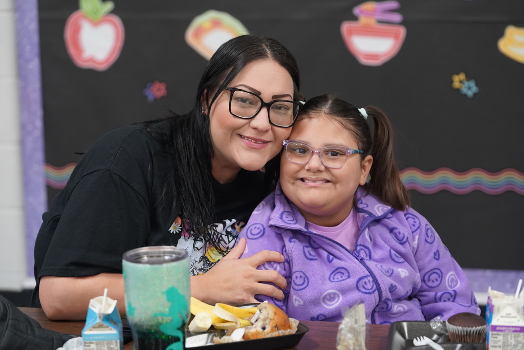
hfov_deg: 18.8
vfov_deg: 12.6
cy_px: 175
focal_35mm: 109
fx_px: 1587
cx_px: 262
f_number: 4
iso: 4000
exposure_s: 1/160
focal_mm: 109
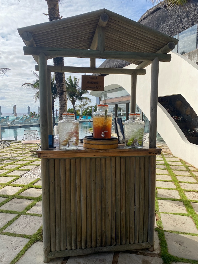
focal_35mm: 26
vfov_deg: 67.3
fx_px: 198
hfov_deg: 53.1
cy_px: 132
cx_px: 99
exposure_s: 1/3497
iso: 32
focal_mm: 4.25
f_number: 1.8
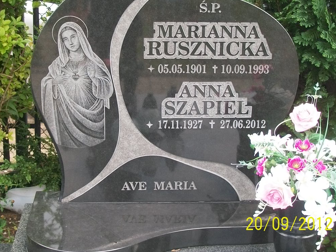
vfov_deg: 20.4
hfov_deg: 27.0
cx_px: 139
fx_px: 699
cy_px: 96
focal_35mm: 72
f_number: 3.4
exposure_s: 1/80
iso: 80
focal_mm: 9.4
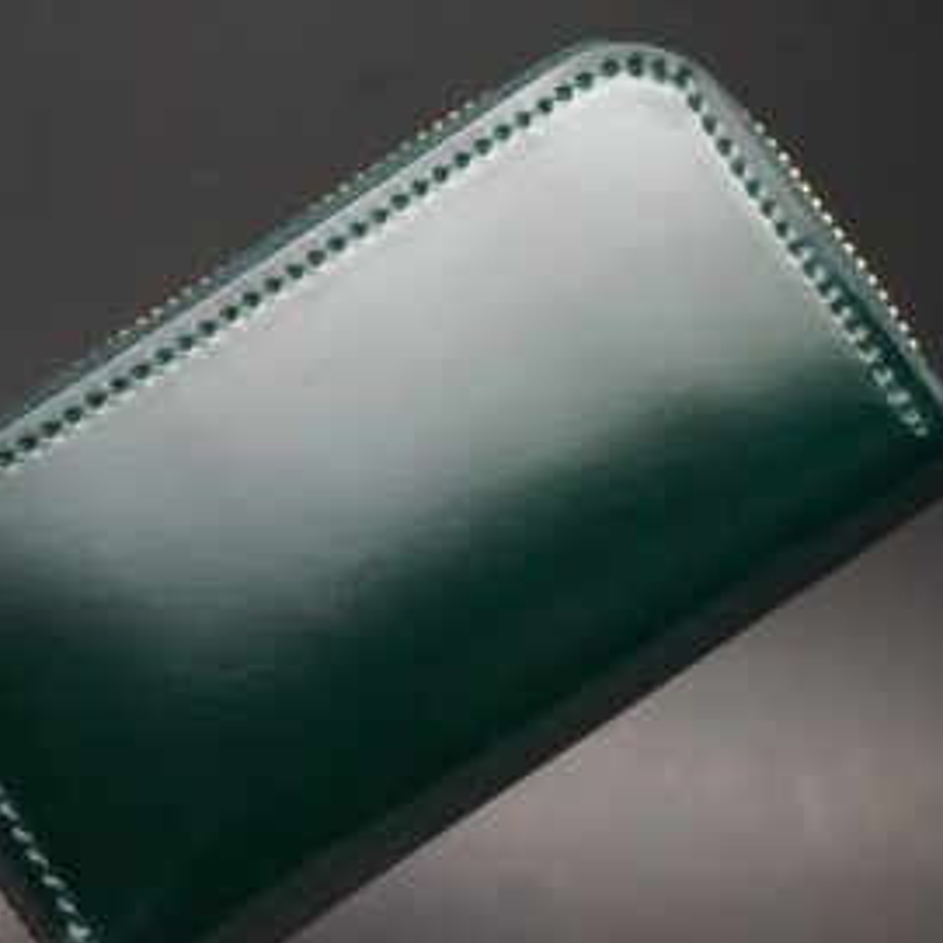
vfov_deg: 20.0
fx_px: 2670
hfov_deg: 20.0
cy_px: 472
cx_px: 402
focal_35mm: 87
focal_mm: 45
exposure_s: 1/100
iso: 3200
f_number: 5.6
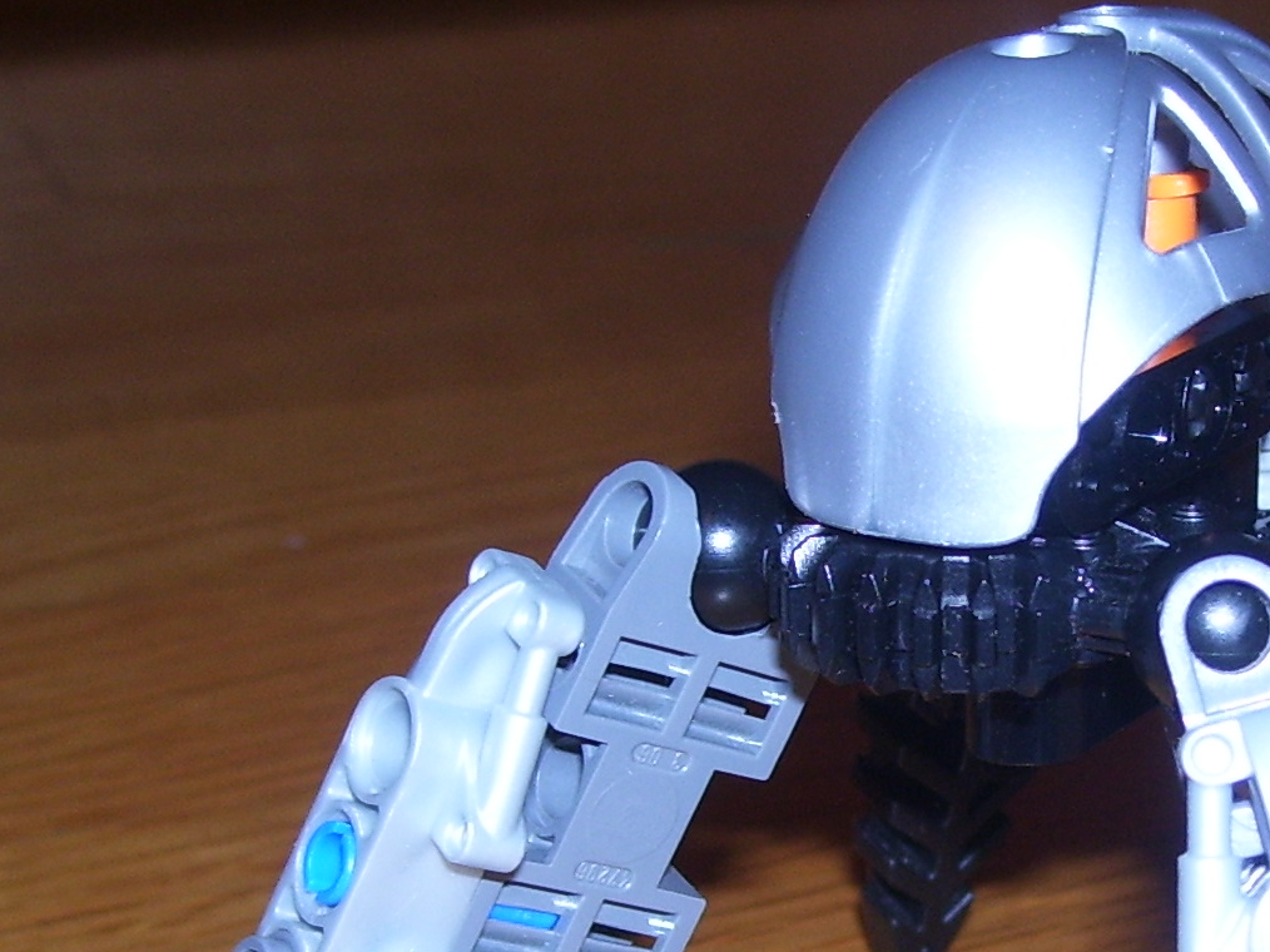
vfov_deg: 15.6
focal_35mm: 94
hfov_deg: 20.7
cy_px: 815
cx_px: 993
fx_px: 3448
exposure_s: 1/60
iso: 80
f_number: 2.7
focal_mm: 6
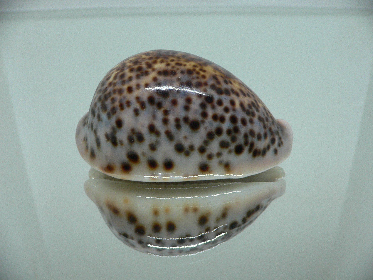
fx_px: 377
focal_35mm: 35
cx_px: 186
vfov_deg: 40.7
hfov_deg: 52.6
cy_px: 140
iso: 150
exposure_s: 1/60
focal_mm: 4.6
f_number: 2.8
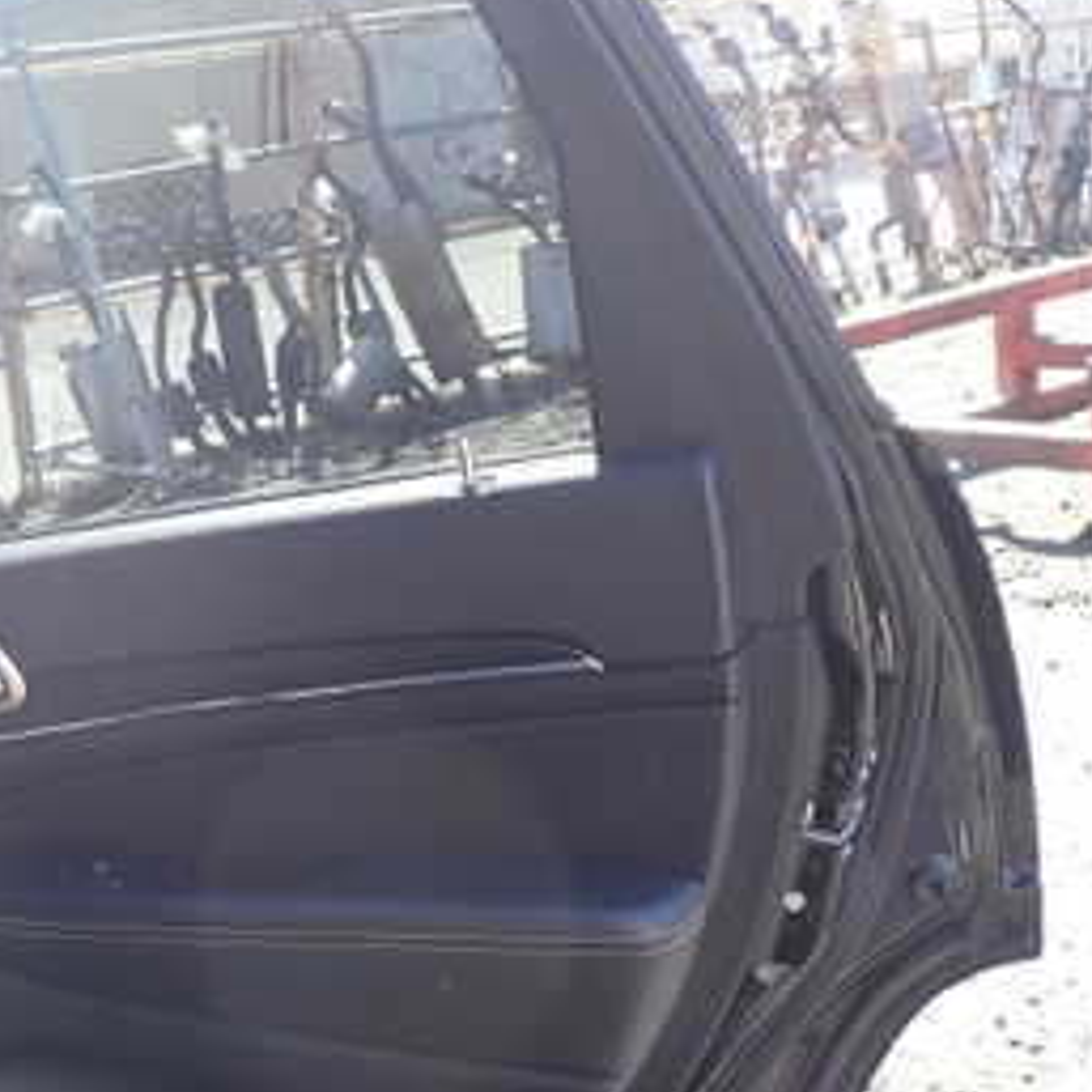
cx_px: 76
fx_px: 2213
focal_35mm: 62
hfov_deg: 26.6
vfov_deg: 27.7
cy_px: 654
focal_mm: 5.4
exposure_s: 1/100
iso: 100
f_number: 3.2
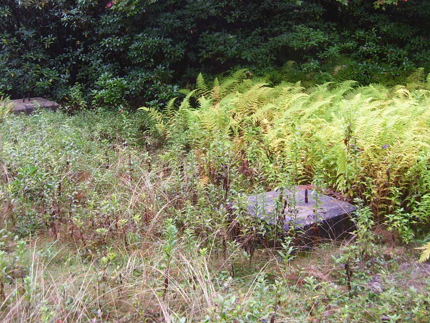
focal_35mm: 51
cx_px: 220
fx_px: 634
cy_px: 110
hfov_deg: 37.5
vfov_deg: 28.4
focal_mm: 5.6
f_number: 2.7
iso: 80
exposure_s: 1/125
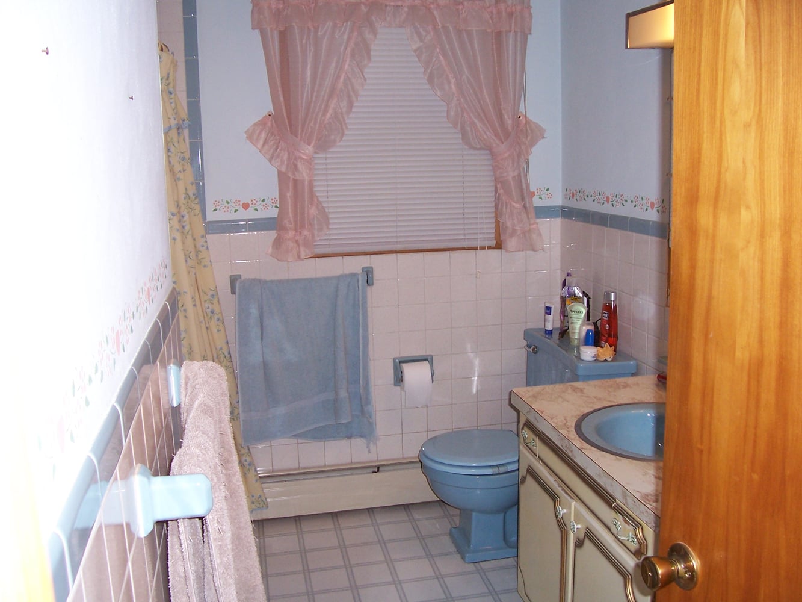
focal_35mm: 34
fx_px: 788
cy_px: 301
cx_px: 401
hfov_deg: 54.0
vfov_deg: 41.8
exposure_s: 1/60
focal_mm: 5.6
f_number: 2.7
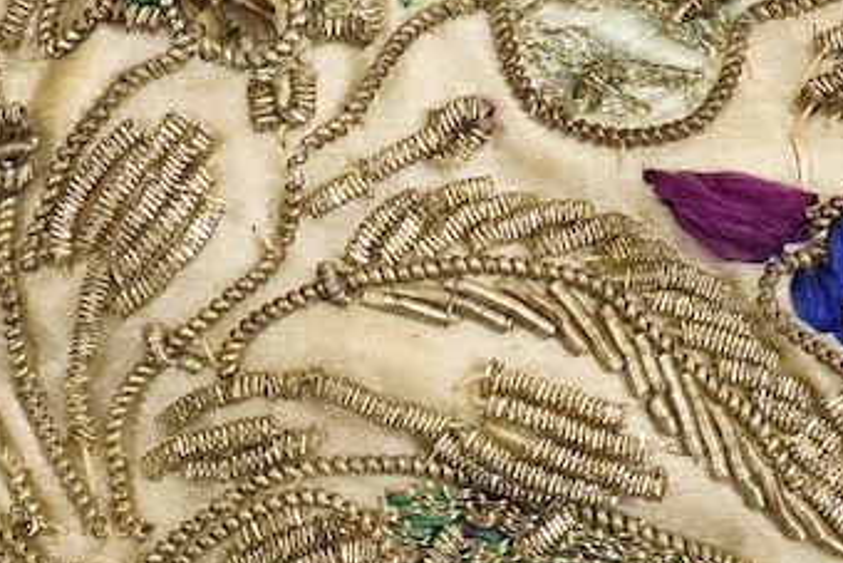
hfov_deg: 13.6
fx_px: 3490
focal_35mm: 149
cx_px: 33
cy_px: 811
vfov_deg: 9.0
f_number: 8
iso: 2500
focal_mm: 30
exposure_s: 1/160
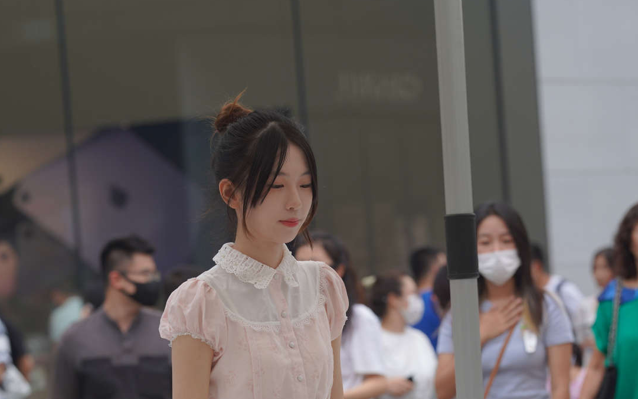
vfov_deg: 5.7
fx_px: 3982
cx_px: 333
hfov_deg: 9.2
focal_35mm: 229
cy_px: 429
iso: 320
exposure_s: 1/500
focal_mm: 135
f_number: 5
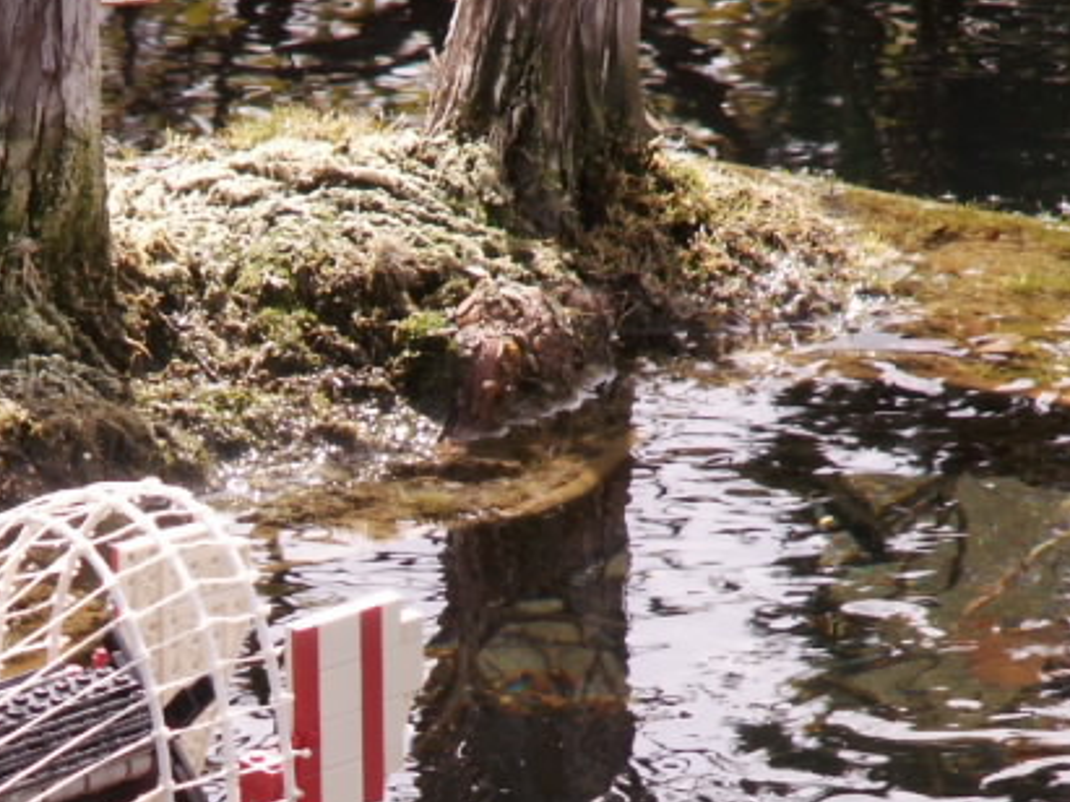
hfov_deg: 3.5
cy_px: 875
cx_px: 135
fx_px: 17614
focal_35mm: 570
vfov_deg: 2.6
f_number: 4.5
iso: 50
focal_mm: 38.38
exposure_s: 1/250
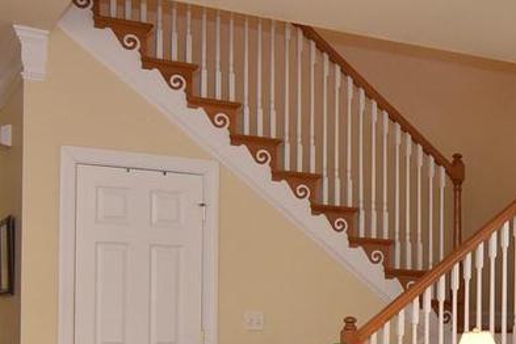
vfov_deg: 20.2
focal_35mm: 66
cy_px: 315
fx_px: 946
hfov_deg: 29.2
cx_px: 473
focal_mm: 12
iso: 800
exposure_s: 1/80
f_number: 8
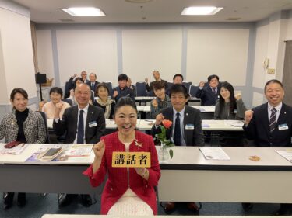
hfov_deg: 61.7
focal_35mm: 29
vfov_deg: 48.2
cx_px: 146
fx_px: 245
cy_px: 109
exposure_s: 1/50
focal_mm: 3
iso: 64
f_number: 1.8
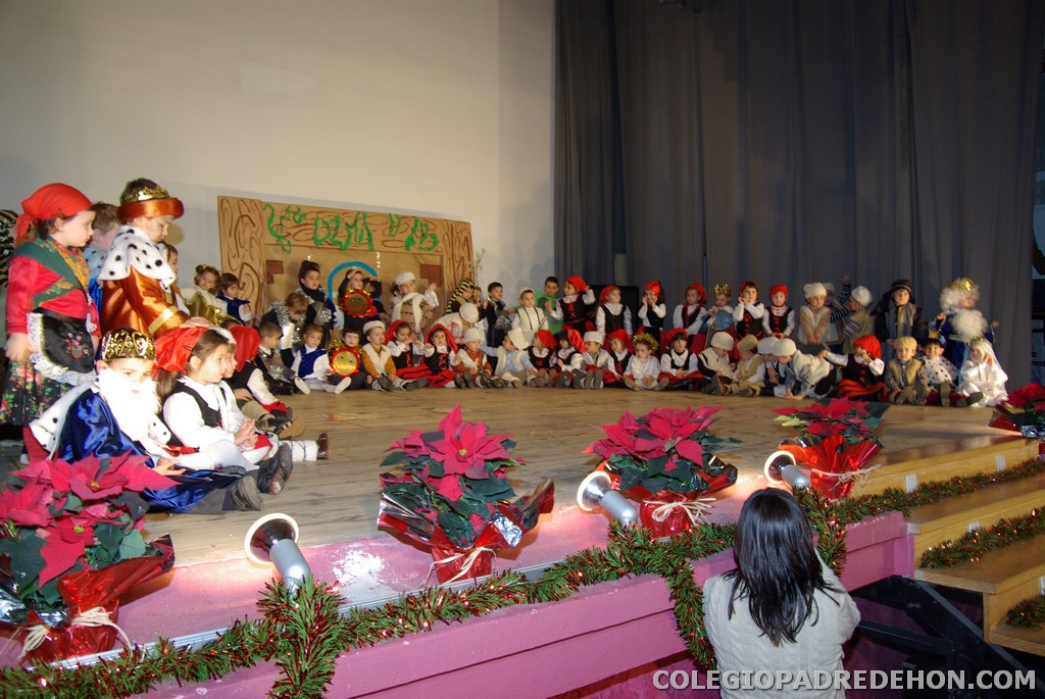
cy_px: 350
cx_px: 522
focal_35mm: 27
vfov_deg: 48.0
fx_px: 785
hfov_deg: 67.3
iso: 400
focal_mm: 18
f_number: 4.5
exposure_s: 1/30
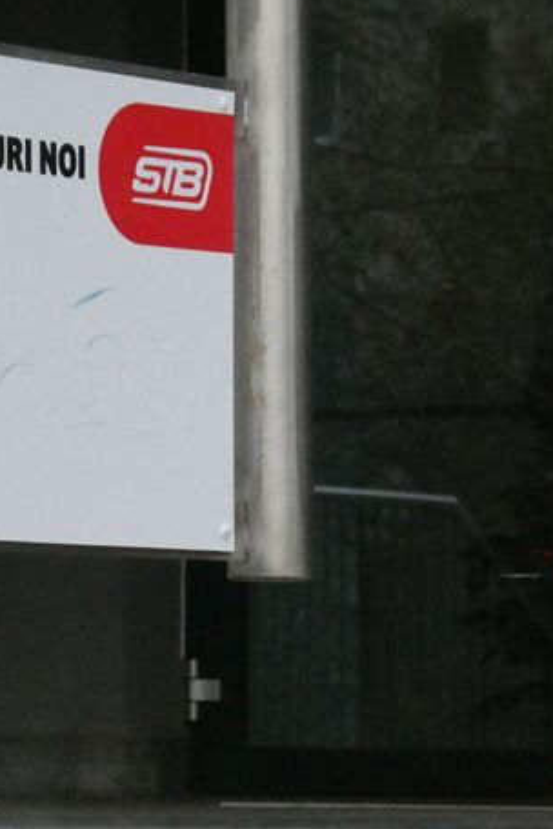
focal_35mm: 261
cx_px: 42
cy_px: 320
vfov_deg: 7.9
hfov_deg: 5.3
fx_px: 6013
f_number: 5.4
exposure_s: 1/125
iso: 1250
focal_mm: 25.6
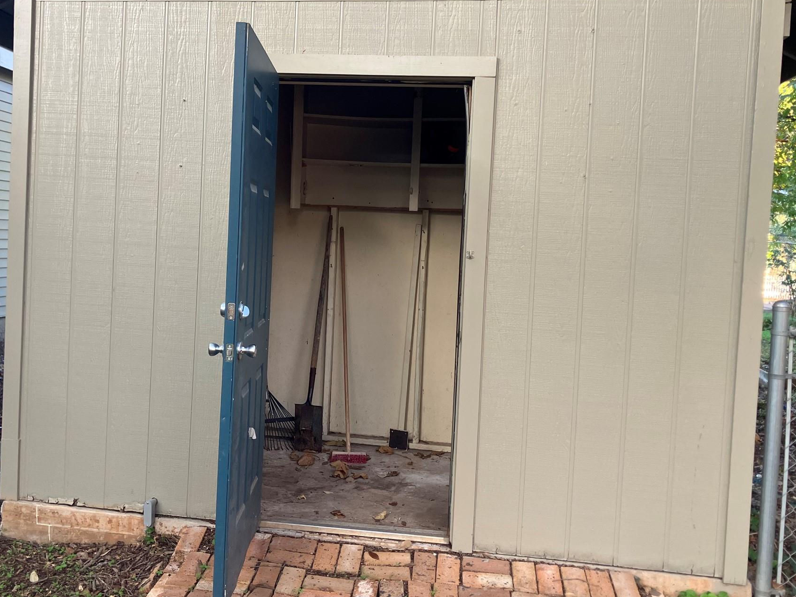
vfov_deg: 41.8
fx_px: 782
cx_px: 368
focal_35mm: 34
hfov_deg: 53.9
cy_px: 273
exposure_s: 1/106
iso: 80
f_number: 1.8
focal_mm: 3.99
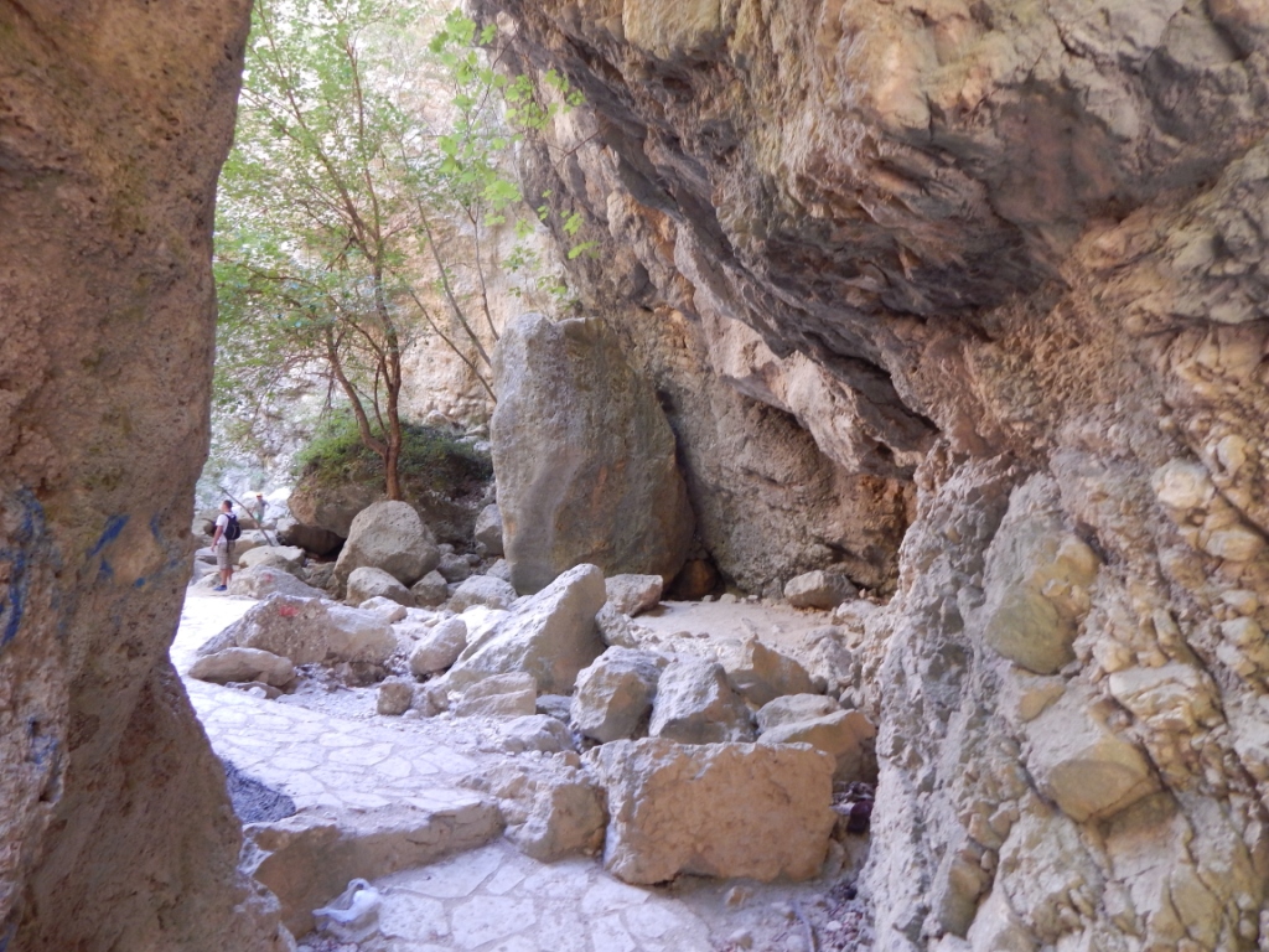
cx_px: 634
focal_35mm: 22
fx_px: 807
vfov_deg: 61.1
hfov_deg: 76.4
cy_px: 476
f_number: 3
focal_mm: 4
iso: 200
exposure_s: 1/15
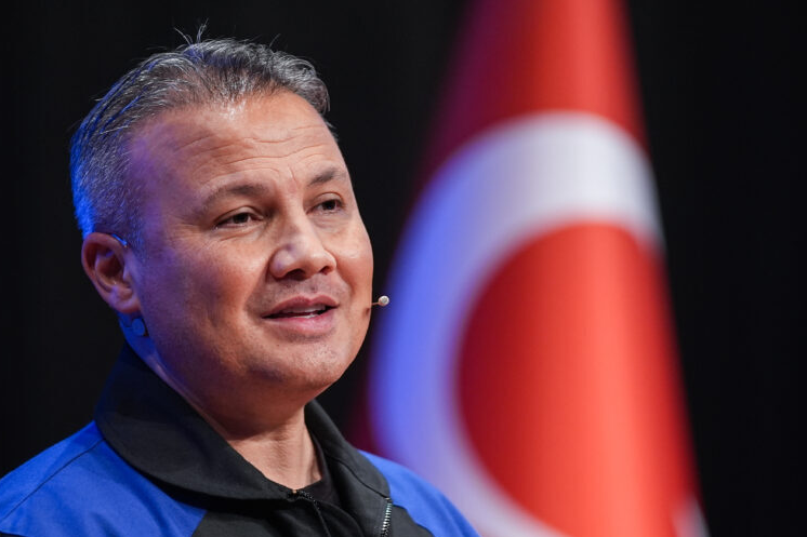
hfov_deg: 6.8
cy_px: 339
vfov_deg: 4.5
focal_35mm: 302
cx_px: 279
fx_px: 6768
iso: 1250
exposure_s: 1/125
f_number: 2.8
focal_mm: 176
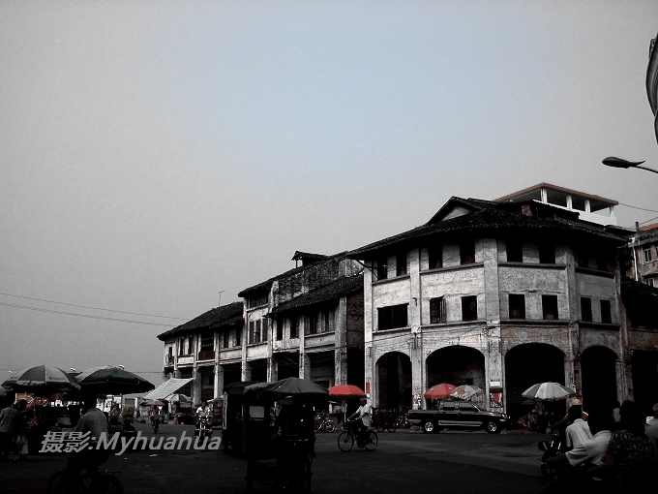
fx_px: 684
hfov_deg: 51.4
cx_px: 329
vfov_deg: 39.7
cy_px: 247
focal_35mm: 36
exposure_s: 1/1582
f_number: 3.6
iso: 100
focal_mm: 9.2
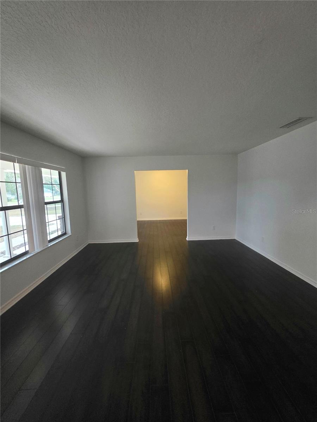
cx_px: 158
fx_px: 159
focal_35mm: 13
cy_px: 211
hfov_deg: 89.9
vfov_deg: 106.2
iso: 1250
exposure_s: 1/60.2
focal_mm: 2.2
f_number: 1.9
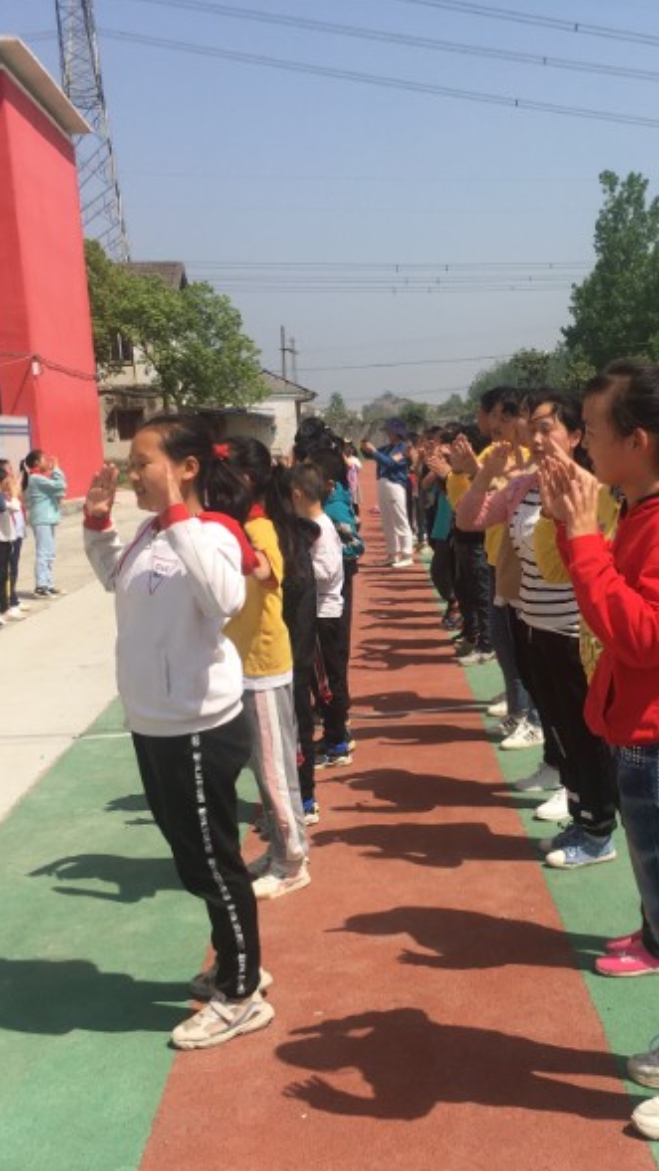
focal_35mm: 43
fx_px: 1335
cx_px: 502
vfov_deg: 47.3
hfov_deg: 27.3
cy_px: 587
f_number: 2.2
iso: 25
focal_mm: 4.15
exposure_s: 1/1748
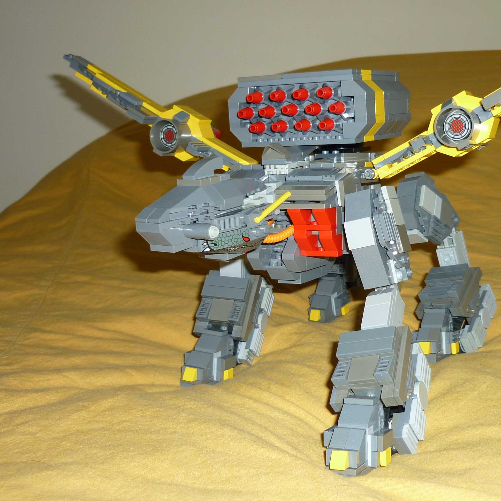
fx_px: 753
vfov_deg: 36.8
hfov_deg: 36.5
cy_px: 254
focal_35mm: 46
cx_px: 319
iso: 100
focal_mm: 5.5
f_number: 2.8
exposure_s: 1/30
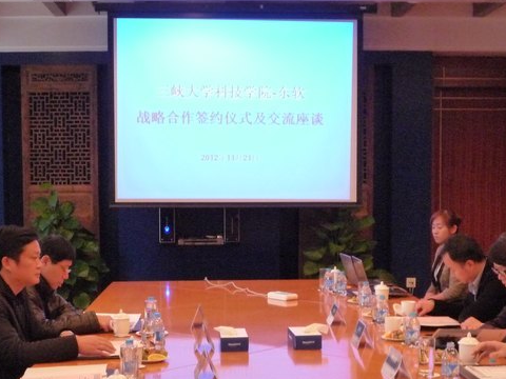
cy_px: 260
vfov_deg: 20.9
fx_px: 1023
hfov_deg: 27.8
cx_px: 262
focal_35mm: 70
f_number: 4.1
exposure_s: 1/10
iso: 800
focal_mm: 7.3
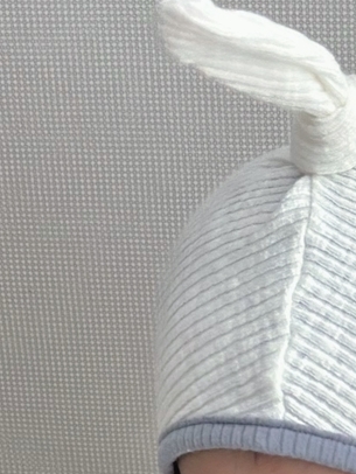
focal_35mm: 128
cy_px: 683
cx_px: 331
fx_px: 1753
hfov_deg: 11.5
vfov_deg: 14.5
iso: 320
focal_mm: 5.96
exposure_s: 1/60
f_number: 1.6
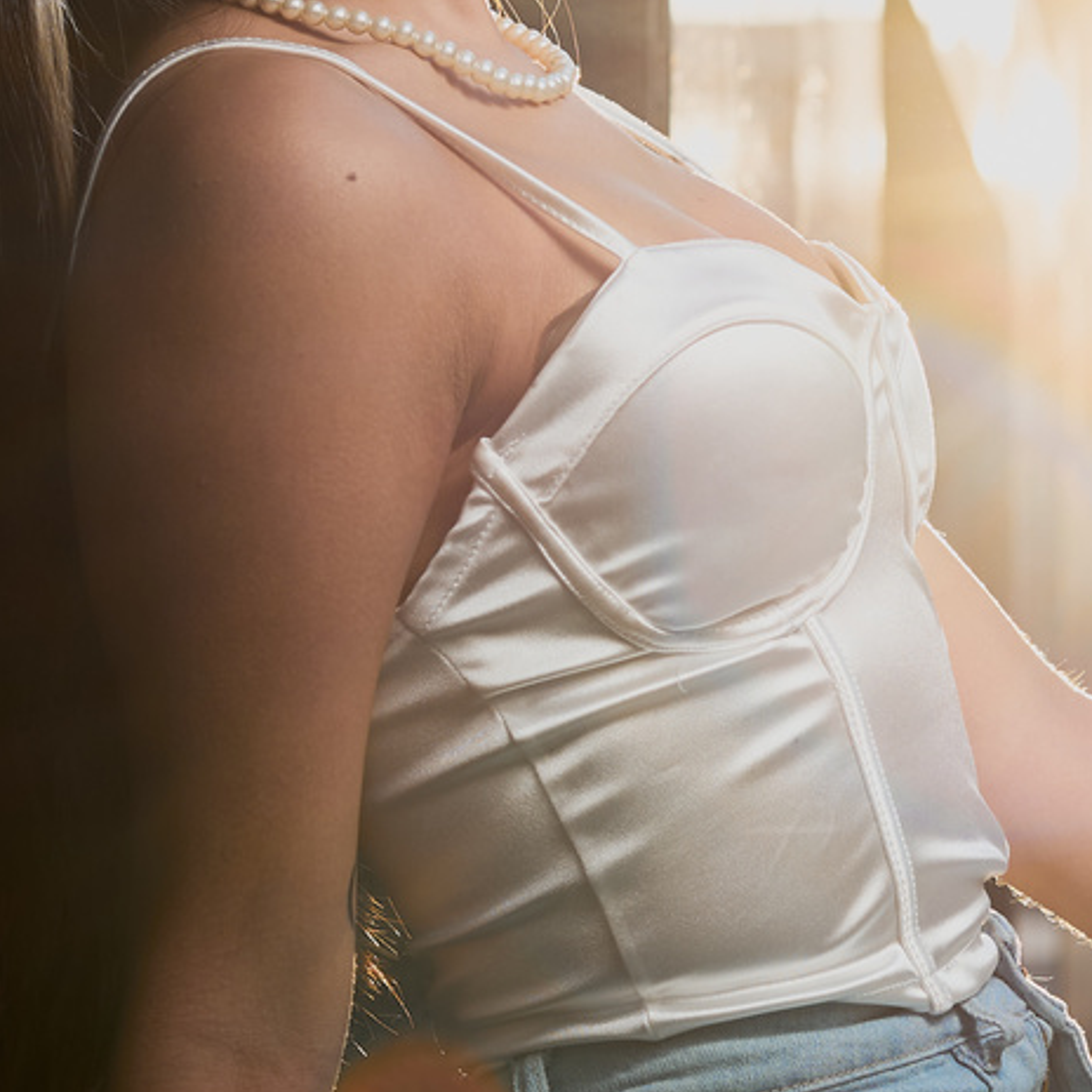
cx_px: 864
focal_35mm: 165
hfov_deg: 10.6
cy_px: 680
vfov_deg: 10.6
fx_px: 5889
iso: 160
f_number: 4.5
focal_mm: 50
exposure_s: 1/250
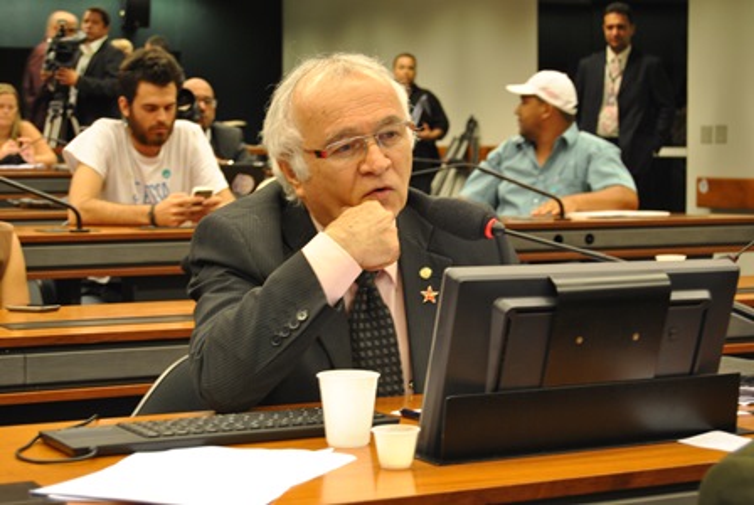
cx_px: 377
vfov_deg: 16.6
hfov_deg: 24.6
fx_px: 1730
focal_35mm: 82
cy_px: 252
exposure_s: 1/20
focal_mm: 55
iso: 400
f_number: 5.6
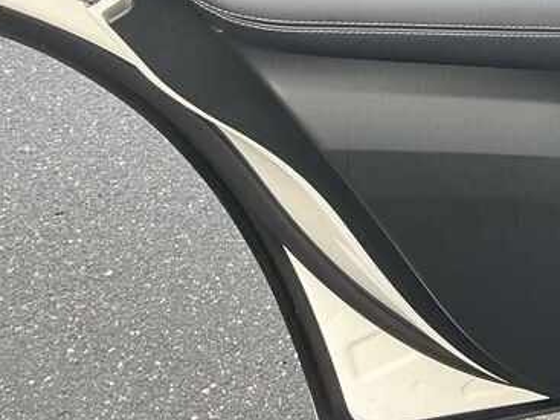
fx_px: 1310
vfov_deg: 17.2
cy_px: -115
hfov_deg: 22.6
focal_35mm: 81
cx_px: 635
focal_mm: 3
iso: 80
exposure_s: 1/60
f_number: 1.8
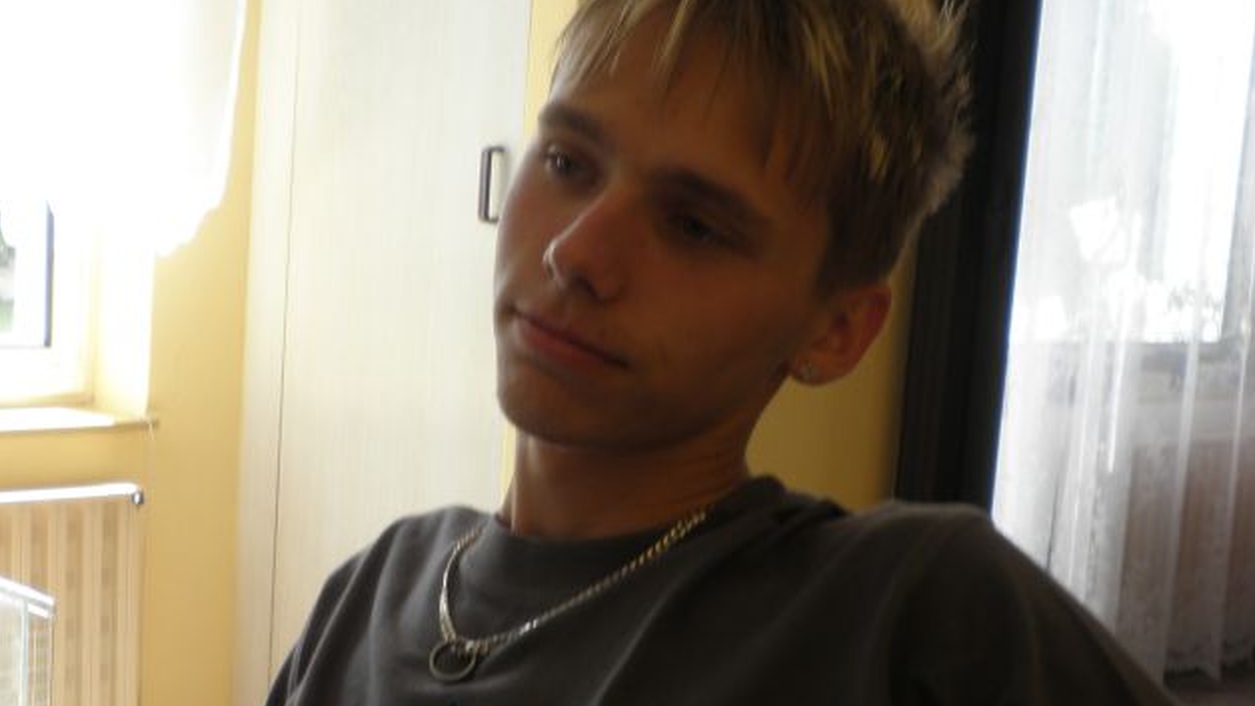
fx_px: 2129
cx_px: 508
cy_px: 472
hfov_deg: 32.7
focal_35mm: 64
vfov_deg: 18.8
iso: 64
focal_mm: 6.3
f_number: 3.5
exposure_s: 1/30
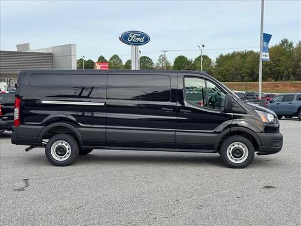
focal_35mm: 48
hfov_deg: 39.7
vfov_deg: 30.3
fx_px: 417
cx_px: 150
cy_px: 113
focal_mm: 6.76
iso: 64
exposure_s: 1/2179
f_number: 1.78
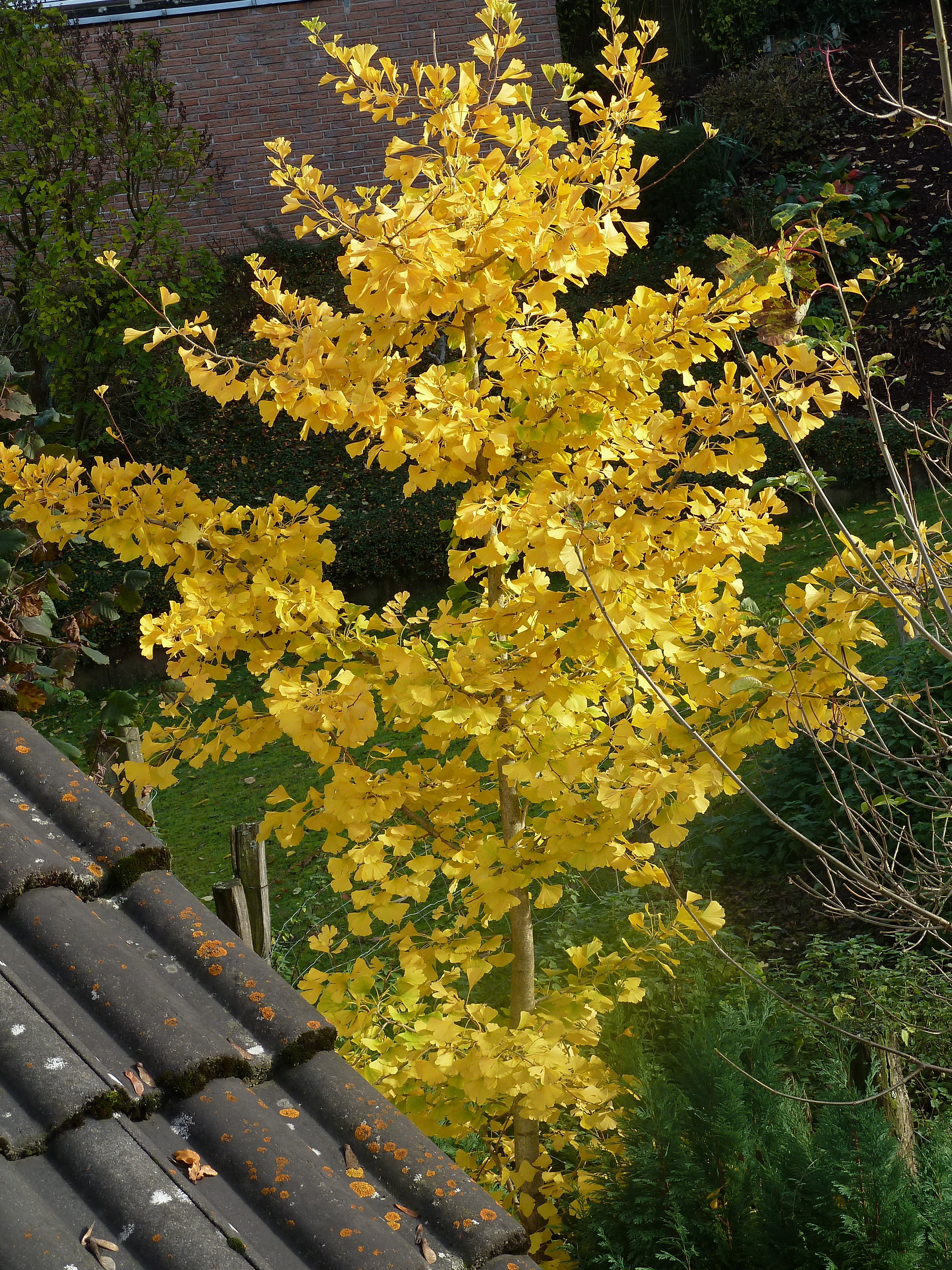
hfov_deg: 21.9
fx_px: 2457
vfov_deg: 29.0
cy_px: 635
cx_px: 476
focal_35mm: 67
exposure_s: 1/100
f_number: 4.1
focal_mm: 11
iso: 80
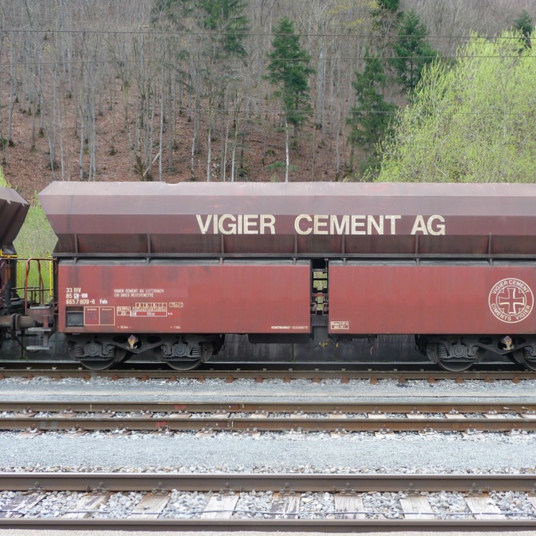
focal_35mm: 45
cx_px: 331
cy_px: 269
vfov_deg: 37.6
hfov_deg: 37.4
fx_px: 788
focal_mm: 6.3
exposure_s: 1/125
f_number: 3.8
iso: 100
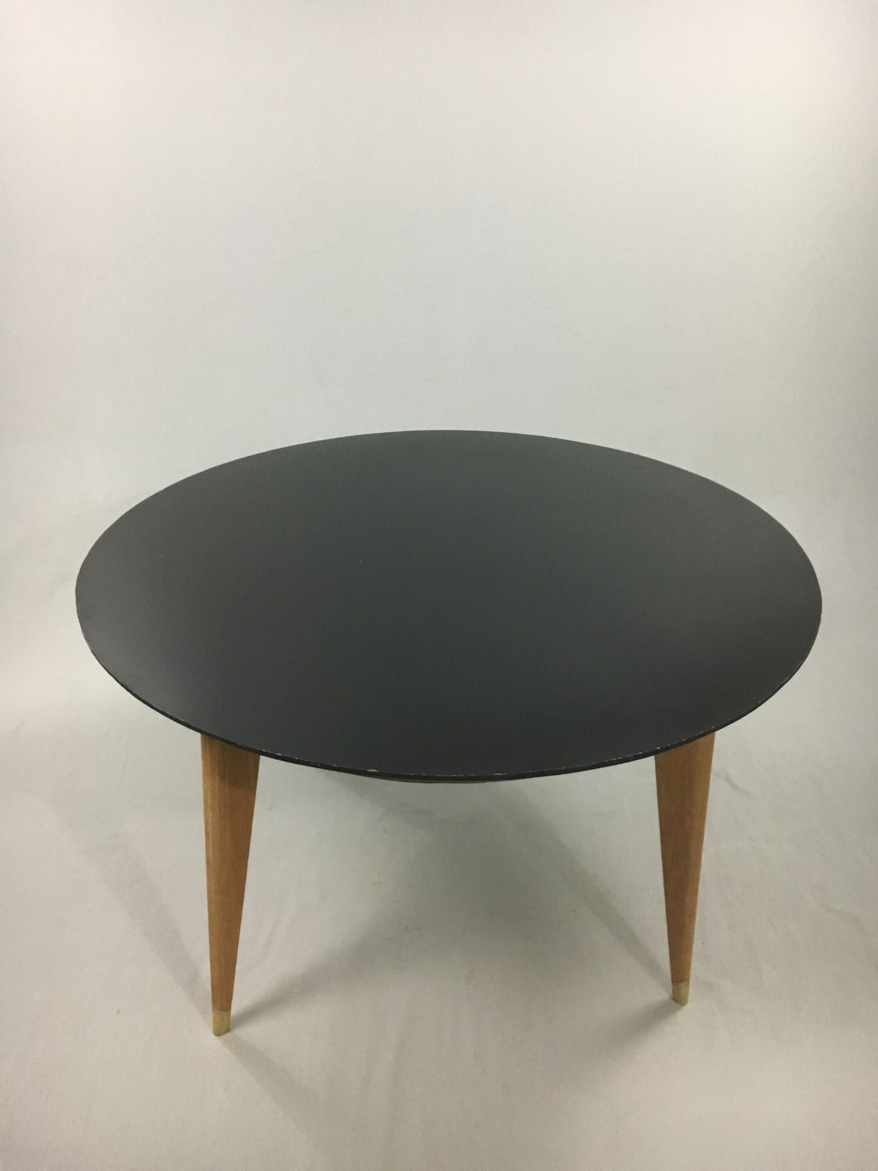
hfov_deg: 48.2
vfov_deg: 61.7
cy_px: 586
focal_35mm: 29
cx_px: 439
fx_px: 981
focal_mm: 4.15
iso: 200
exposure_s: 1/25
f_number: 2.2
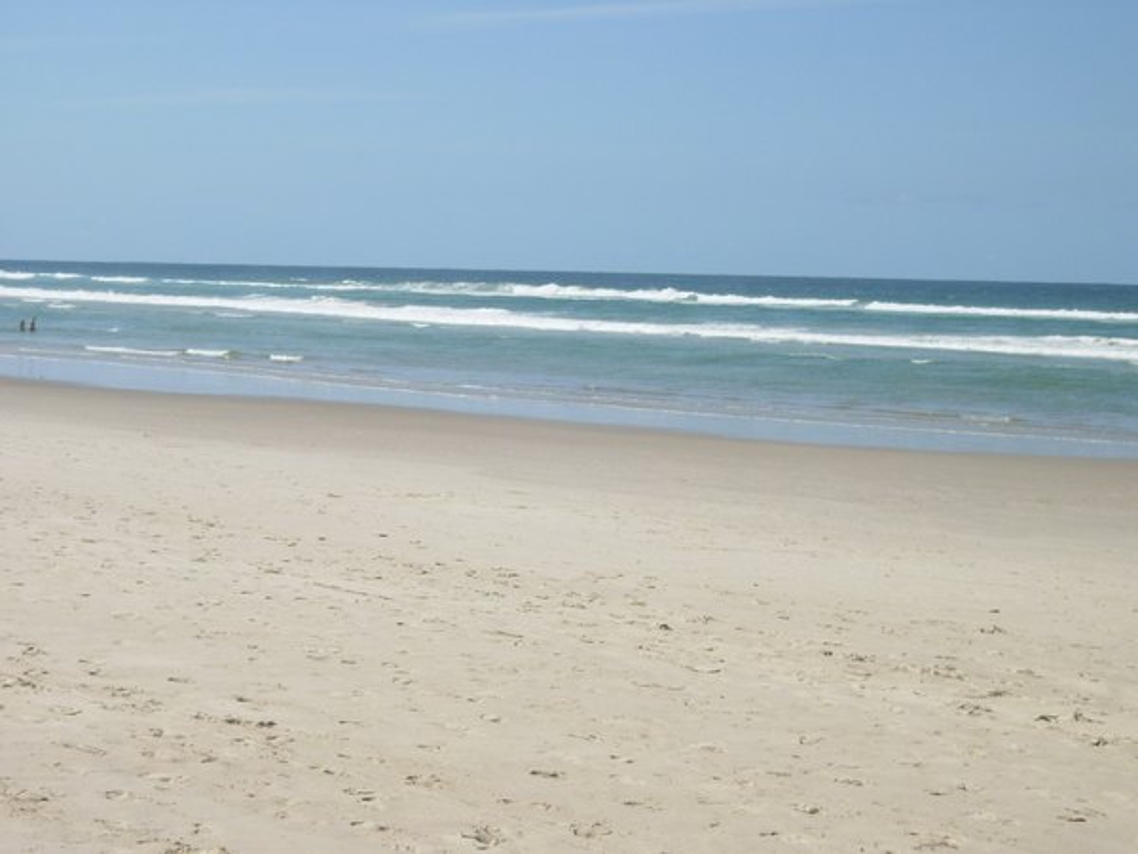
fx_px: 2696
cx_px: 569
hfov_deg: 23.8
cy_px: 427
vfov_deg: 18.0
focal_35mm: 82
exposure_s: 1/512
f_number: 6.8
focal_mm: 17
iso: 79
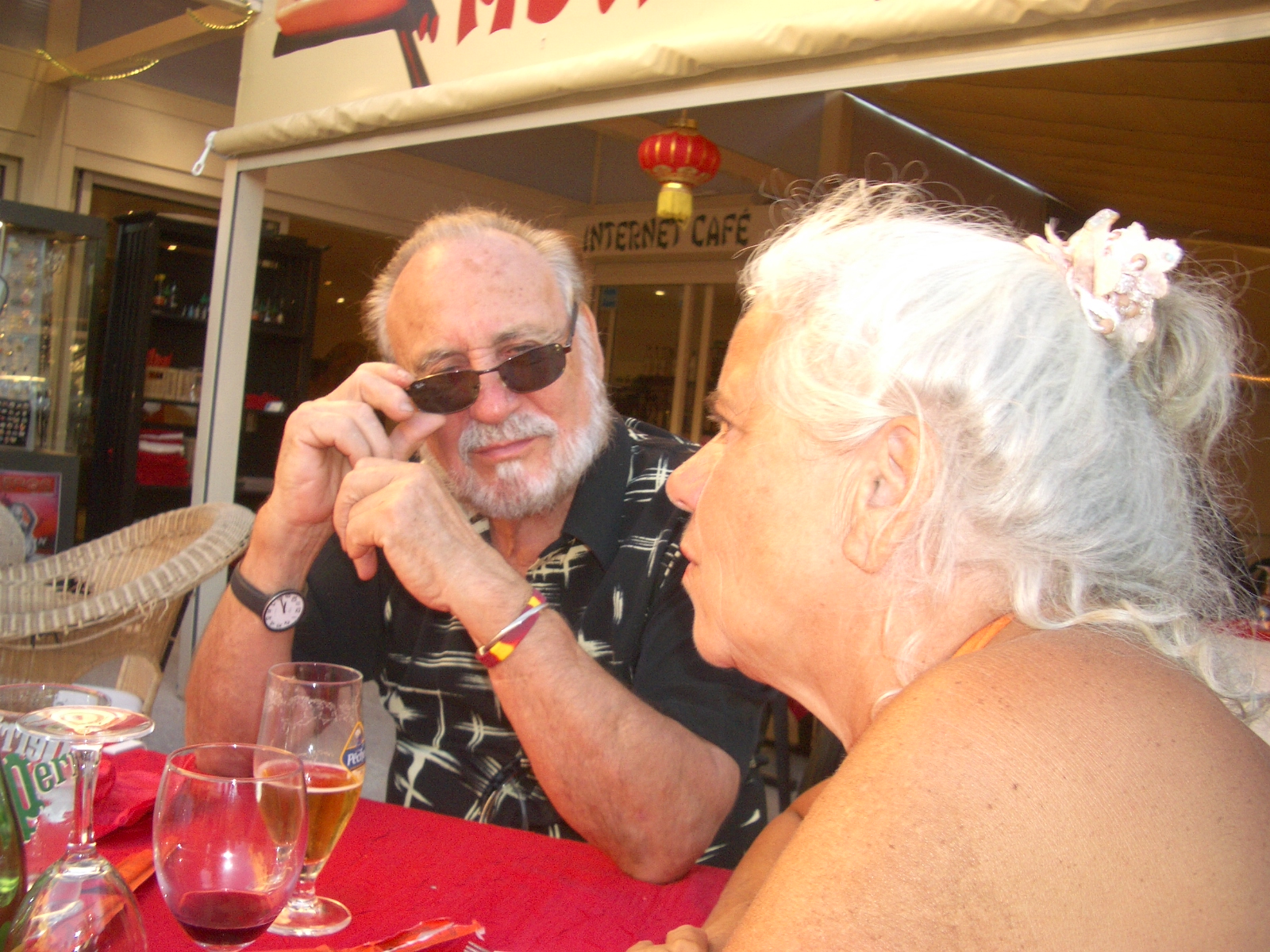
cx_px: 635
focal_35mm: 35
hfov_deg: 52.6
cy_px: 476
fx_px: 1284
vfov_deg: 40.7
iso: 100
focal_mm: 5.8
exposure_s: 1/80
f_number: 2.6
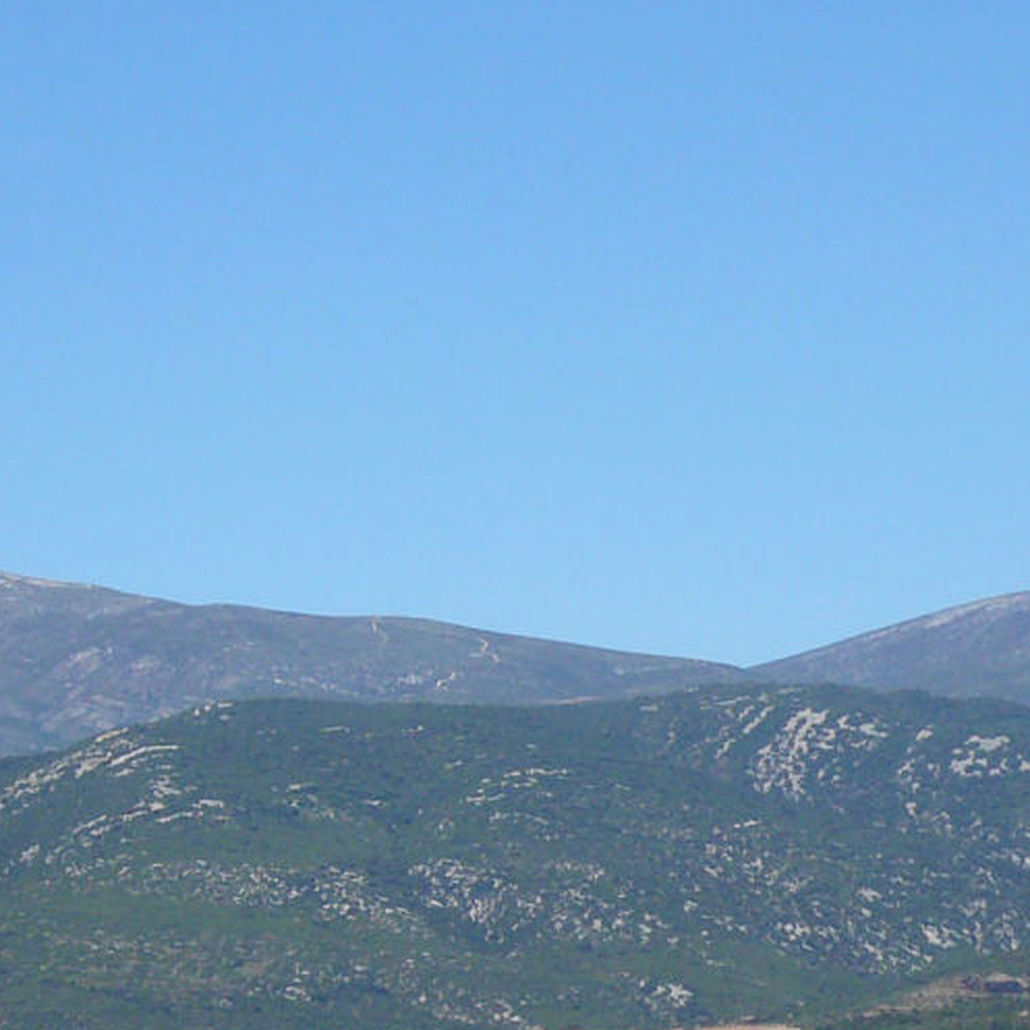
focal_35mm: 194
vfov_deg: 9.0
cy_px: 607
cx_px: 692
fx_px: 6531
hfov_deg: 9.0
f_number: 4.5
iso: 100
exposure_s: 1/800
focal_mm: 12
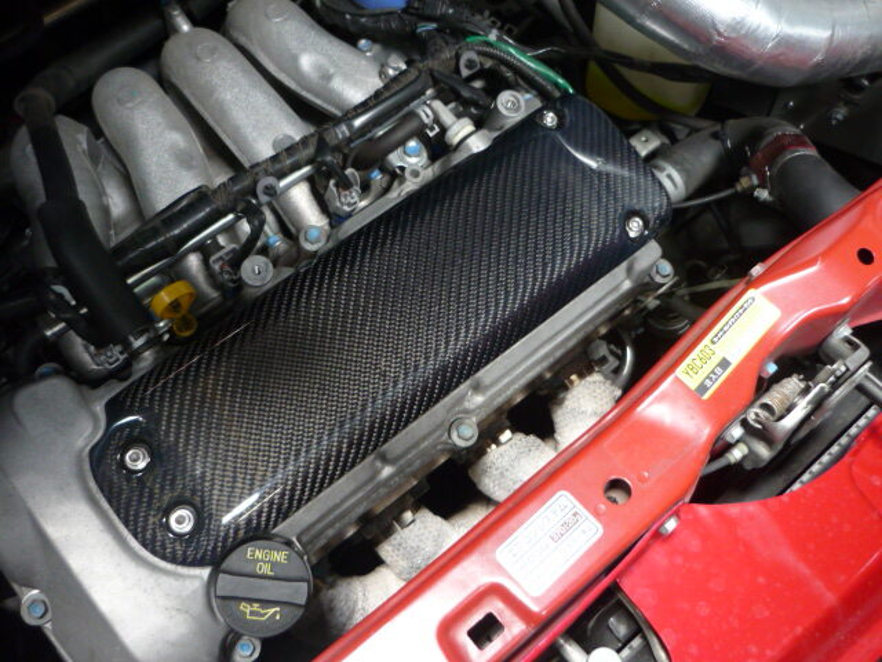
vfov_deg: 42.9
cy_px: 331
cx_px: 441
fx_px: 841
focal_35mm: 33
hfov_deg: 55.4
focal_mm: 5.5
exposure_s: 1/30
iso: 250
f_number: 2.8
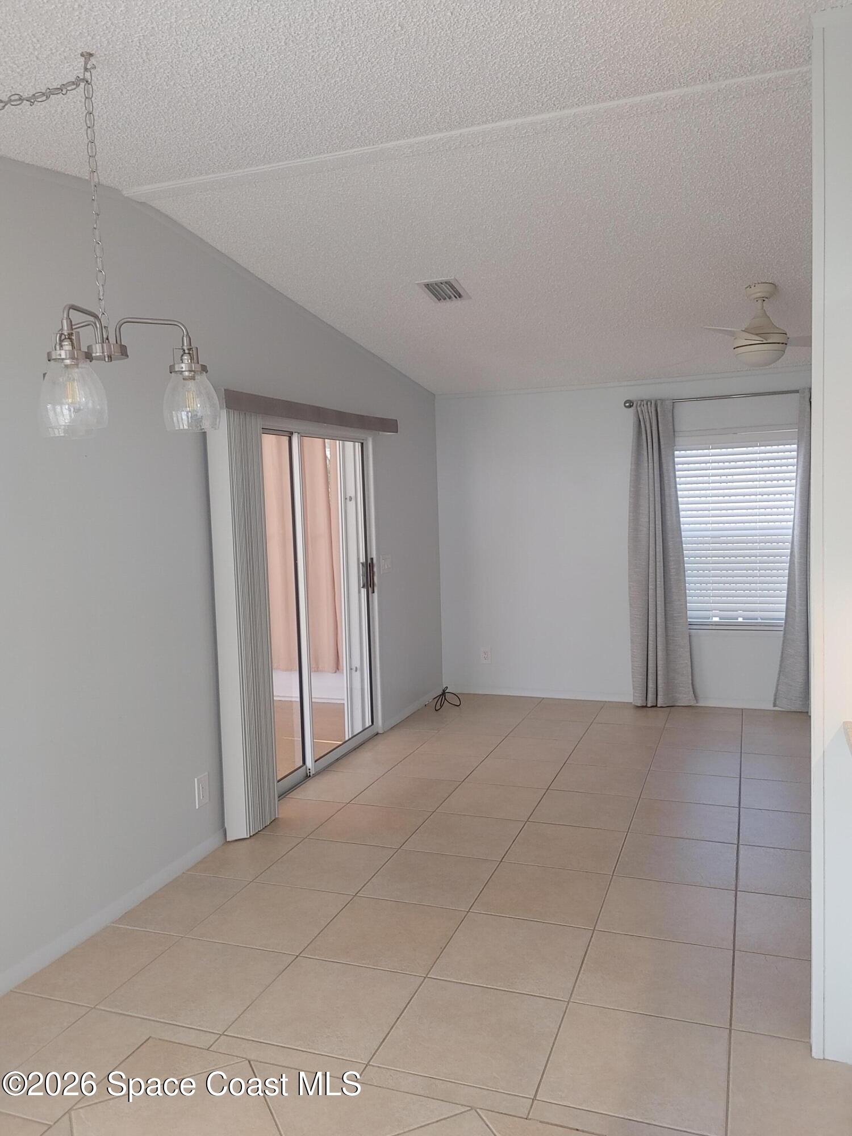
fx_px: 853
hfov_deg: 53.1
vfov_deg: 67.3
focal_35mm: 26
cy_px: 568
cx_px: 426
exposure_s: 1/120
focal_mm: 4.81
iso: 150
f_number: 1.8
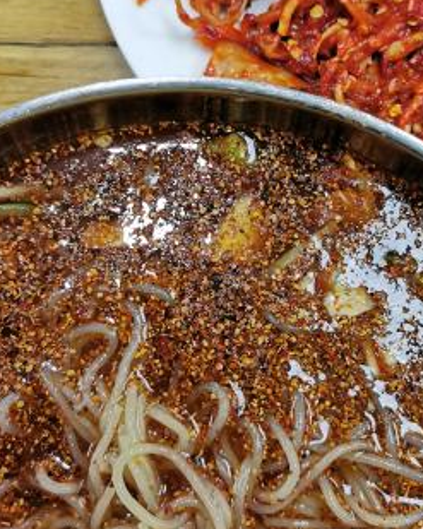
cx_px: 296
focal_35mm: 51
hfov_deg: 29.4
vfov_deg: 36.6
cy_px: 223
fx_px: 798
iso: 250
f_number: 1.6
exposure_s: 1/50
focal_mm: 5.56
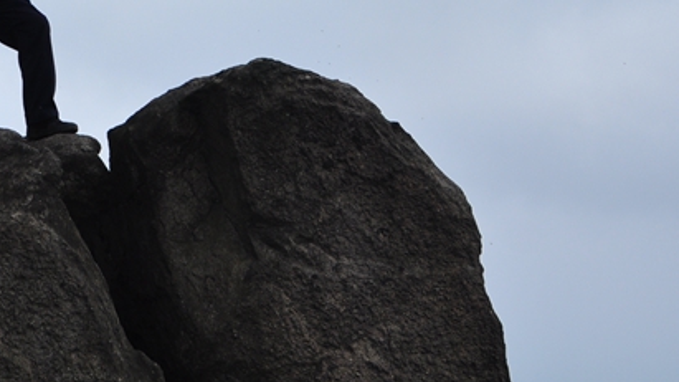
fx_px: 1548
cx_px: -21
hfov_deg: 23.6
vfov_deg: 13.3
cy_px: -179
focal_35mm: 86
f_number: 7.1
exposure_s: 1/1000
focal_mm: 22
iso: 200
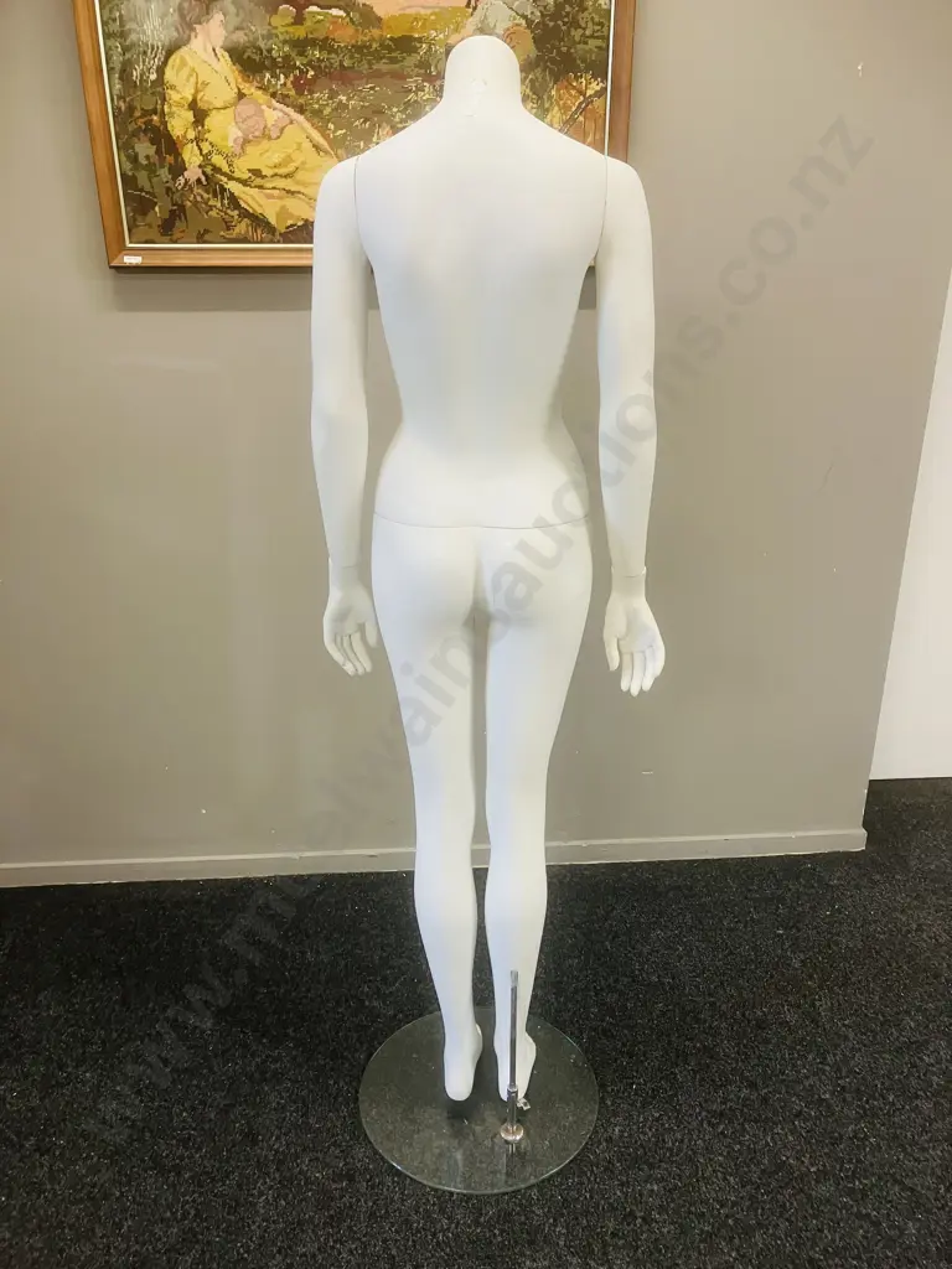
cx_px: 476
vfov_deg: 63.4
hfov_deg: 49.7
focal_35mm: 28
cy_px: 634
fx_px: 1027
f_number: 1.8
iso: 160
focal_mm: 3.99
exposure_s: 1/50
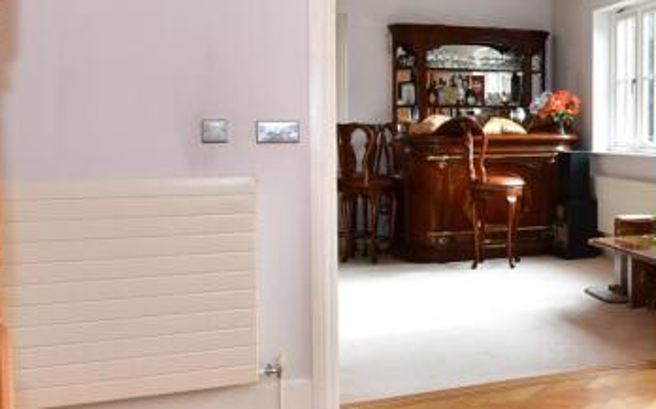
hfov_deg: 36.9
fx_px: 804
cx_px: 731
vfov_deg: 28.3
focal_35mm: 45
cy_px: 129
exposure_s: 1/13
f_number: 7.1
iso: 200
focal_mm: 10
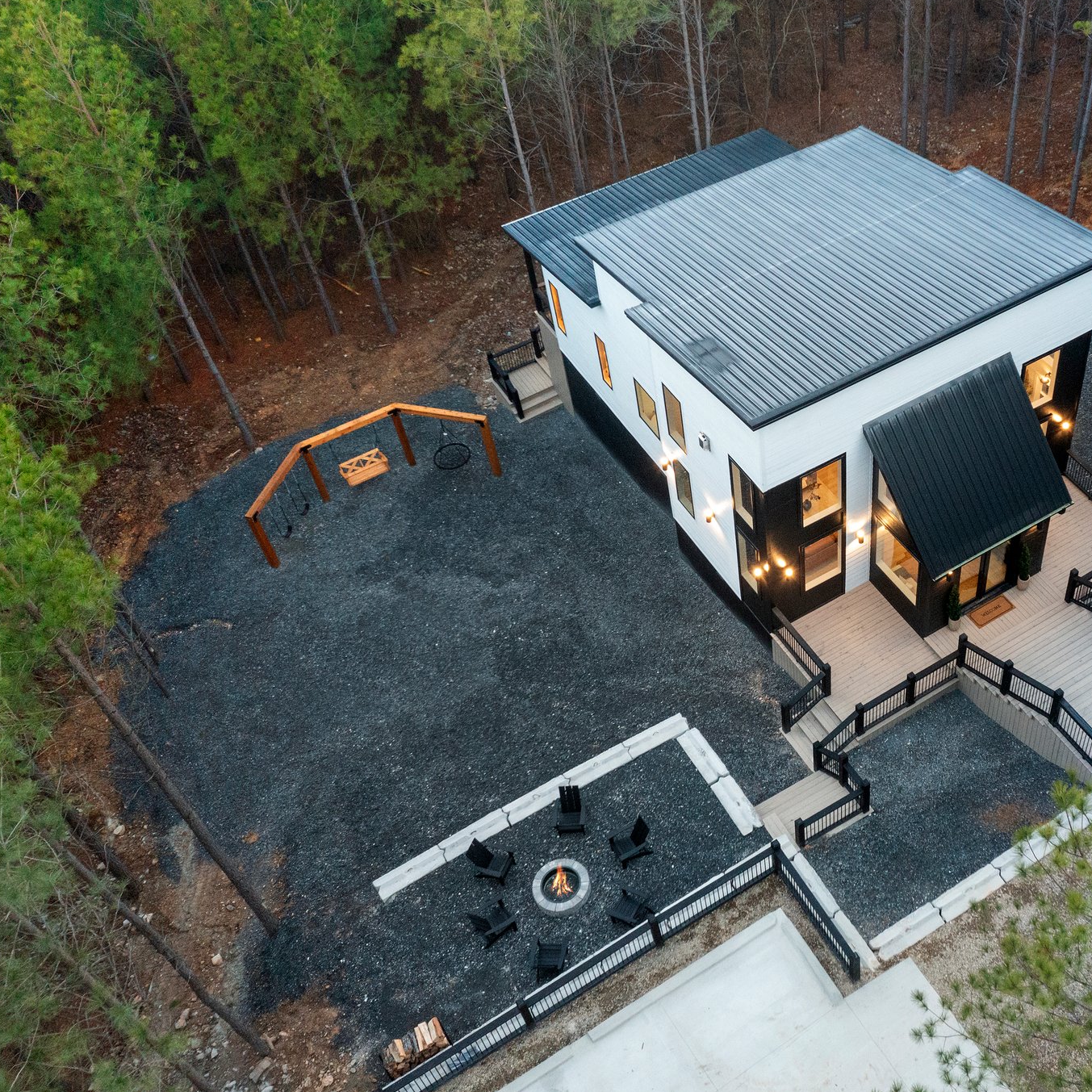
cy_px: 543
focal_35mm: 36
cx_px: 820
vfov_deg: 46.0
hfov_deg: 44.5
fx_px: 1285
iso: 800
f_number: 5.6
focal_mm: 10.26
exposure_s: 1/20
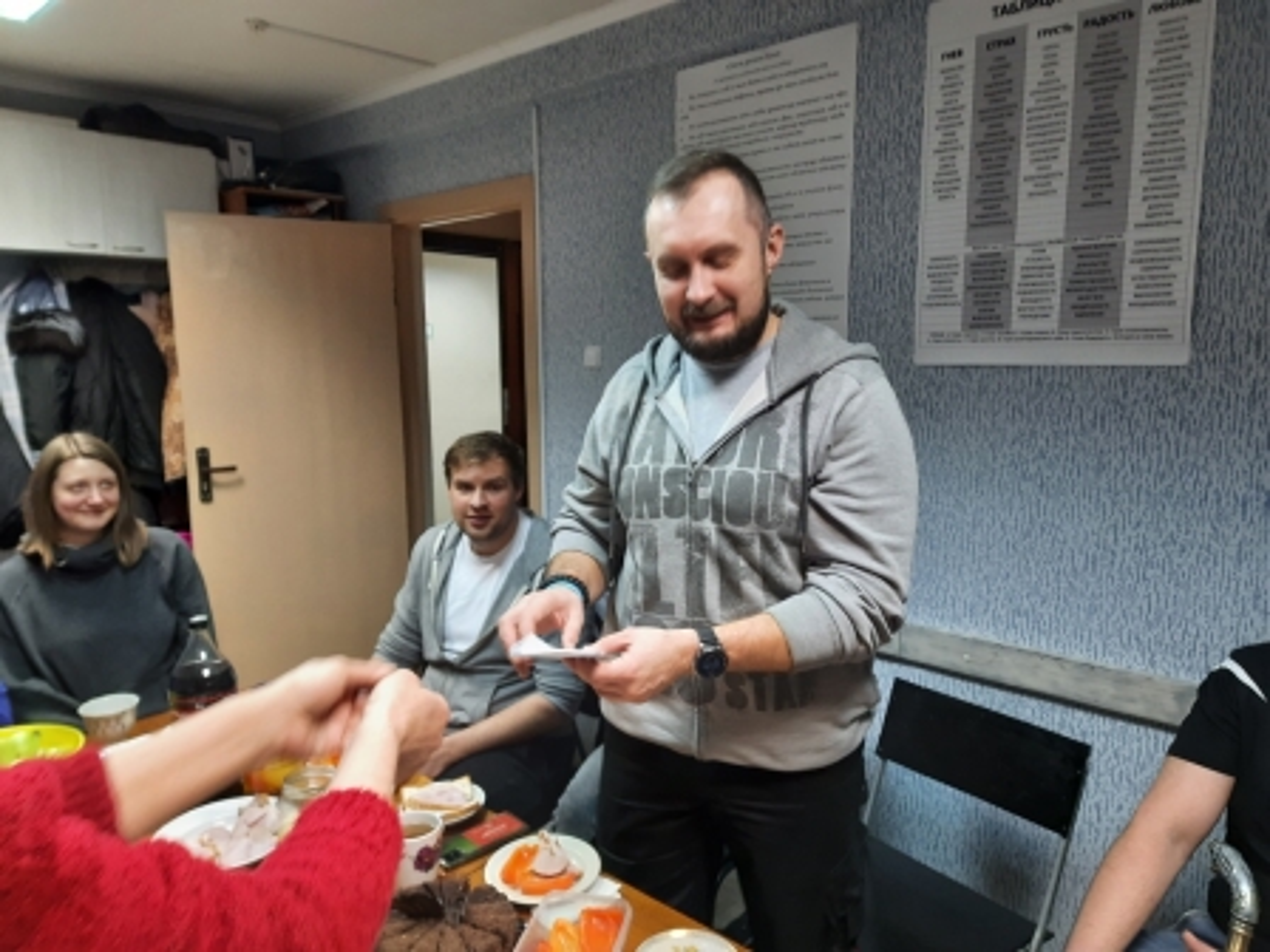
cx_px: 635
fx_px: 881
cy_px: 476
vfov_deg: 56.8
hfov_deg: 71.6
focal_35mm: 24
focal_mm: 5.23
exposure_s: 1/50
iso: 250
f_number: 1.8
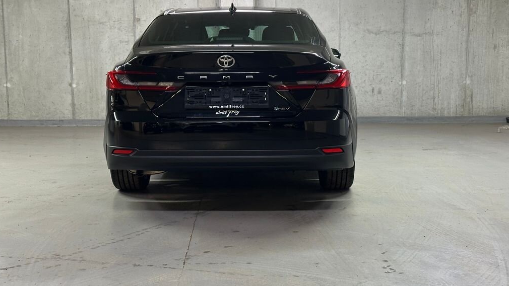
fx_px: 715
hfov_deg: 39.2
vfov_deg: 22.6
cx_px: 251
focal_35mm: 53
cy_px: 136
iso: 250
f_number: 1.78
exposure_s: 1/33
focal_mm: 6.86
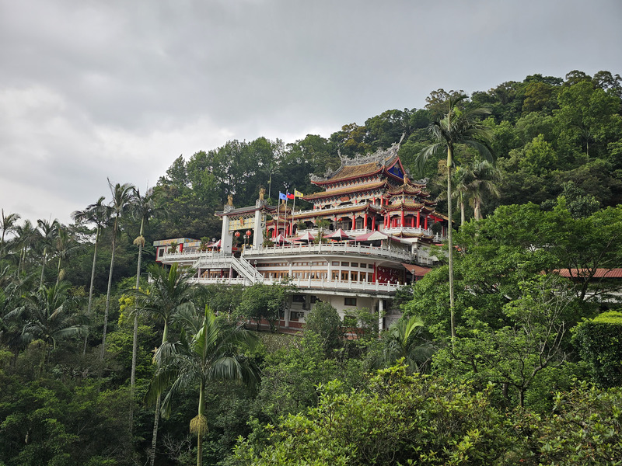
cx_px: 311
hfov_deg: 73.9
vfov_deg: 58.9
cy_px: 233
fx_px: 413
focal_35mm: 23
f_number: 1.7
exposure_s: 1/180
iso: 12
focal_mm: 6.3
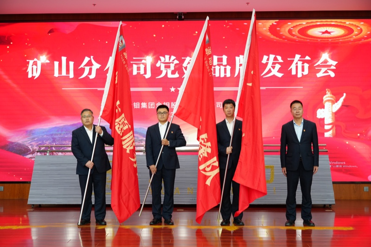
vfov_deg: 27.0
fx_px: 515
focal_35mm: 50
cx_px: 186
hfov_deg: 39.6
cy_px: 124
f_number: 3.5
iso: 2000
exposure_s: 1/160
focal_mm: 50
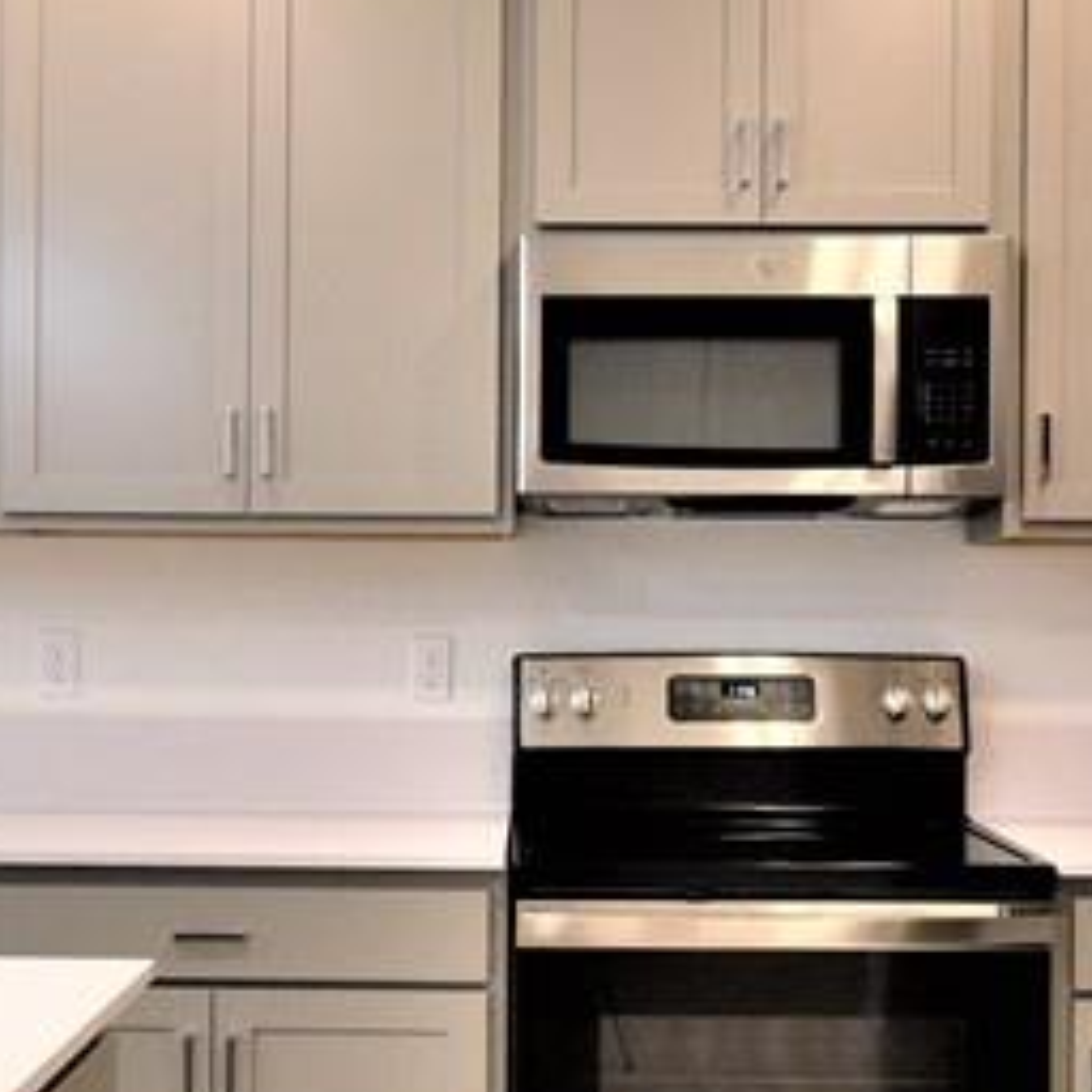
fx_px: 1927
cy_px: 584
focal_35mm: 54
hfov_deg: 31.6
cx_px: 444
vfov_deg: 31.6
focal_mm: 10
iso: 400
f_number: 7.1
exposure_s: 1/40
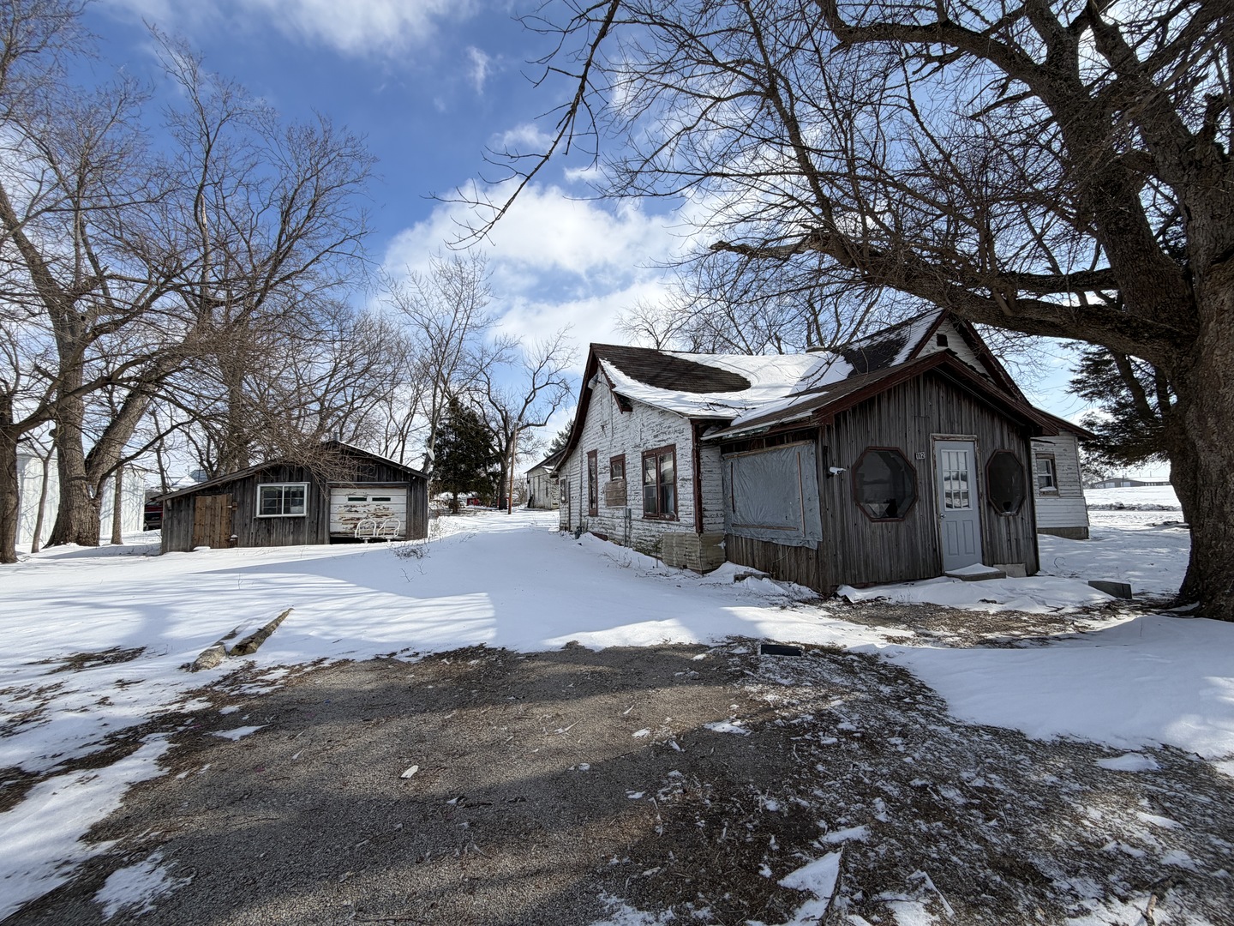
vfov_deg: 85.7
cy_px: 463
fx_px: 499
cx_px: 617
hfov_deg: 102.1
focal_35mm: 14
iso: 20
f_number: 2.2
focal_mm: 2.22
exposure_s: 1/1285
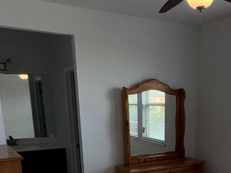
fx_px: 300
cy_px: 184
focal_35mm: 45
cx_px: 167
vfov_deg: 29.4
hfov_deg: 41.1
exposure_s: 1/182
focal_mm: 2.22
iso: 32
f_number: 2.2
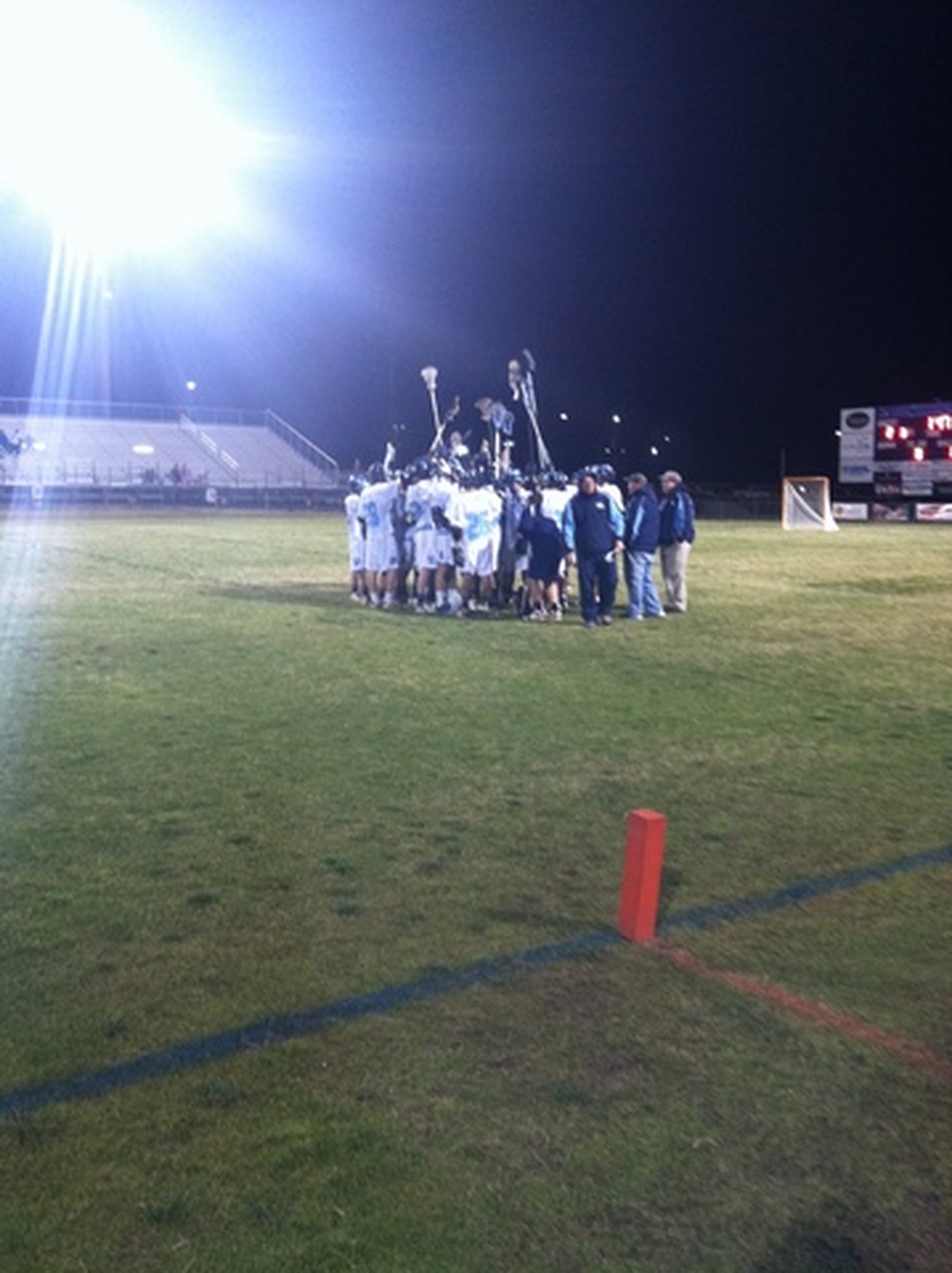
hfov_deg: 40.6
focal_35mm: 35
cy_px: 636
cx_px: 476
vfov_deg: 52.7
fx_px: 1286
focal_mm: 3.85
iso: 200
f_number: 2.8
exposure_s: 1/15
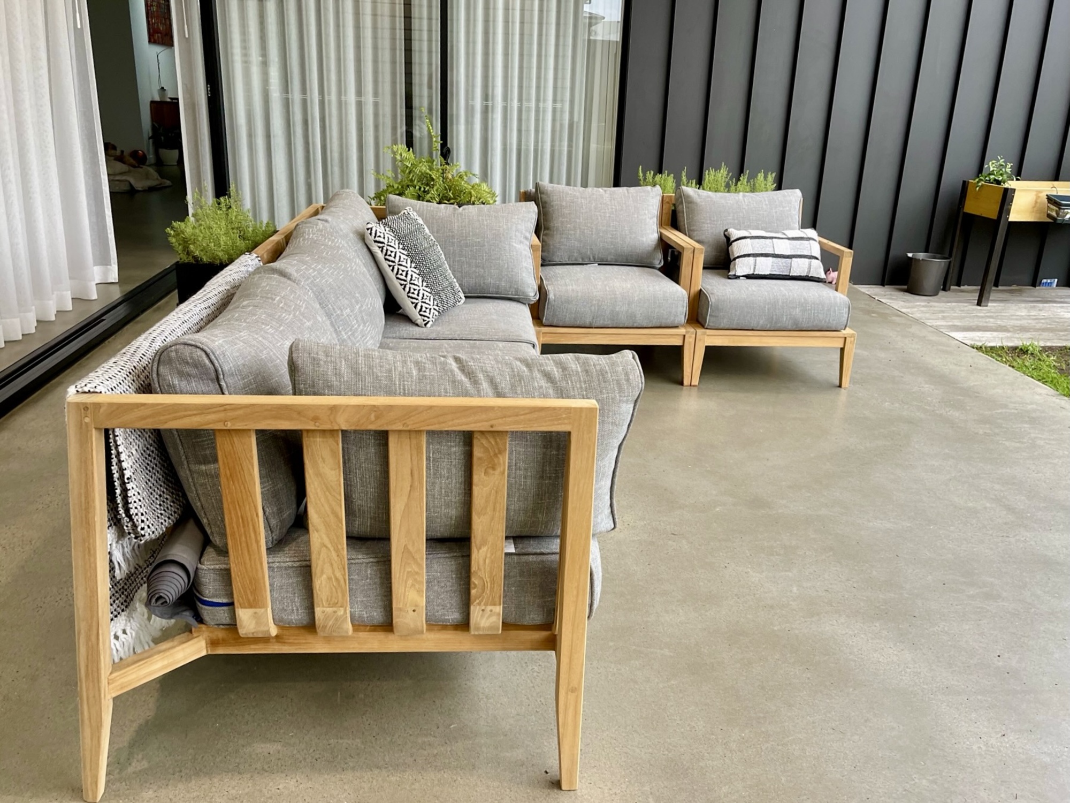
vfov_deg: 53.1
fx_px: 804
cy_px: 402
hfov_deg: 67.3
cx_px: 535
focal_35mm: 26
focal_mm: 5.1
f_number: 1.6
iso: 125
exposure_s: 1/100
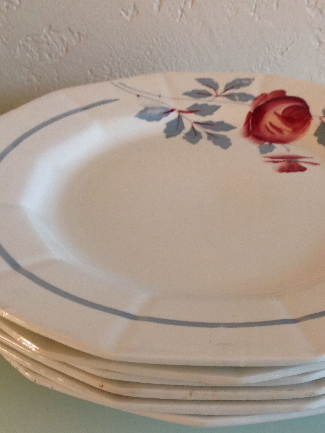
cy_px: 229
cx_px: 220
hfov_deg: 25.5
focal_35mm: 57
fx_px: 713
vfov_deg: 33.8
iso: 160
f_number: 2.4
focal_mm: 4.28
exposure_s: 1/17
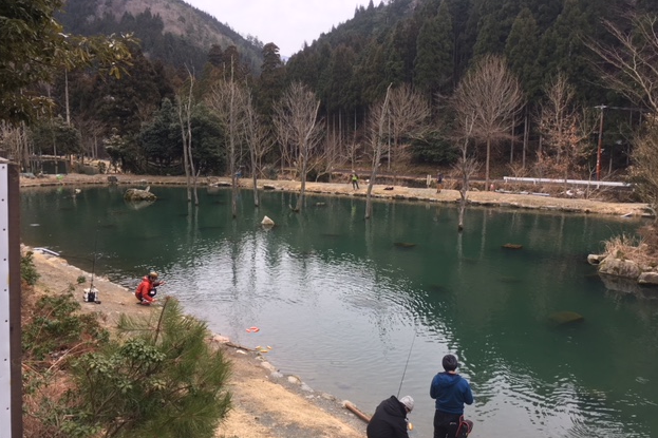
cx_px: 331
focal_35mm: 31
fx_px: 566
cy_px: 241
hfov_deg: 60.3
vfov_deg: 42.3
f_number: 2.2
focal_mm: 4.15
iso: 25
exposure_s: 1/120
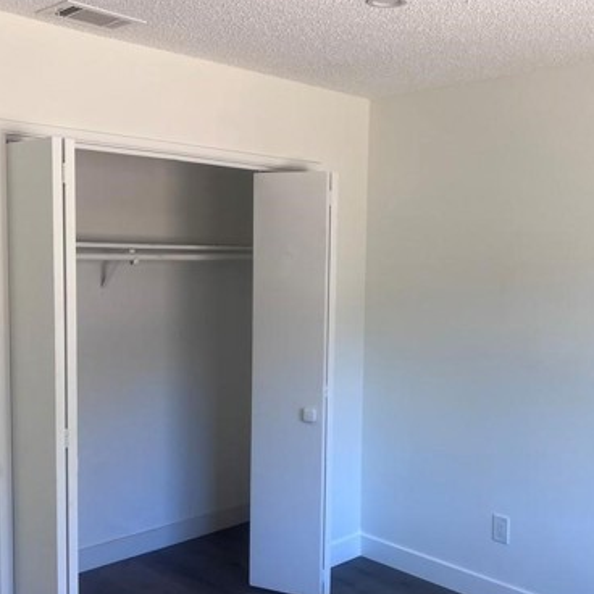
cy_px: 324
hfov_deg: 41.8
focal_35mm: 40
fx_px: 777
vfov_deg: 41.8
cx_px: 316
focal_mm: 5.7
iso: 64
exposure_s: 1/121
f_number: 1.5
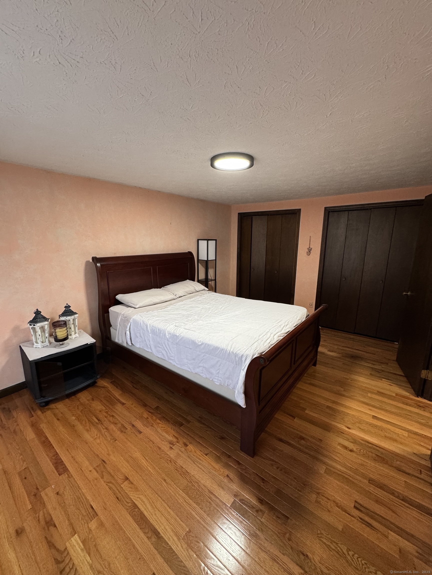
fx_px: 233
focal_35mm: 14
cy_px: 288
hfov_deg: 85.7
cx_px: 216
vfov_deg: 102.1
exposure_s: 1/60
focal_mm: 2.22
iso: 250
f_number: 2.2
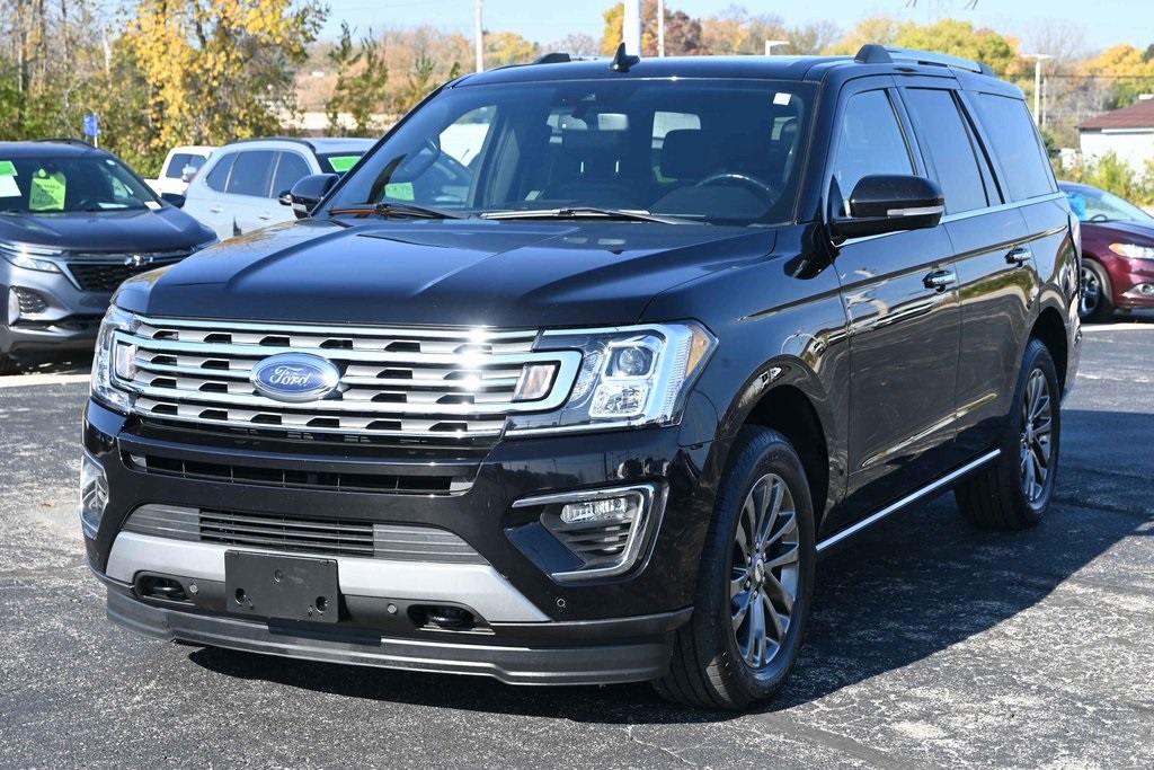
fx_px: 2020
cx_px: 577
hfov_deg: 31.9
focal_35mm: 63
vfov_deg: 21.6
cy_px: 385
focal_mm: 42
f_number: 5.6
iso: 125
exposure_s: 1/250
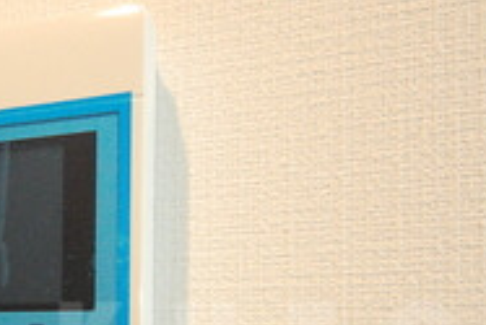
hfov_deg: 44.0
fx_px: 554
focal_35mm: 41
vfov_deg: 30.0
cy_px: 338
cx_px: 68
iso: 1600
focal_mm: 8
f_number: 4.5
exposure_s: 1/40
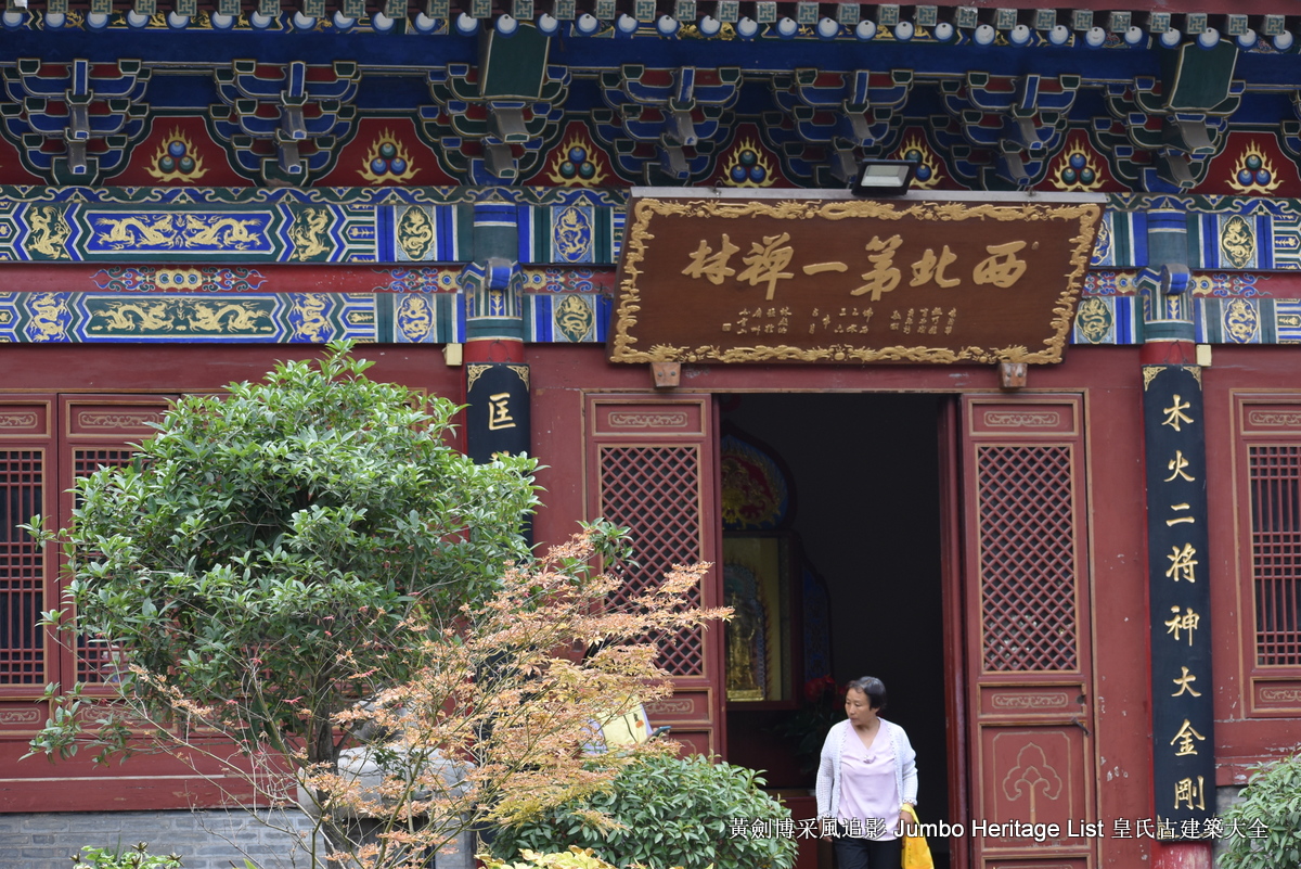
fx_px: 3796
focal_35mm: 105
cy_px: 434
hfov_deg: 19.4
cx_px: 650
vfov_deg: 13.1
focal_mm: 70
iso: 220
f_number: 5.6
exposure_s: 1/250
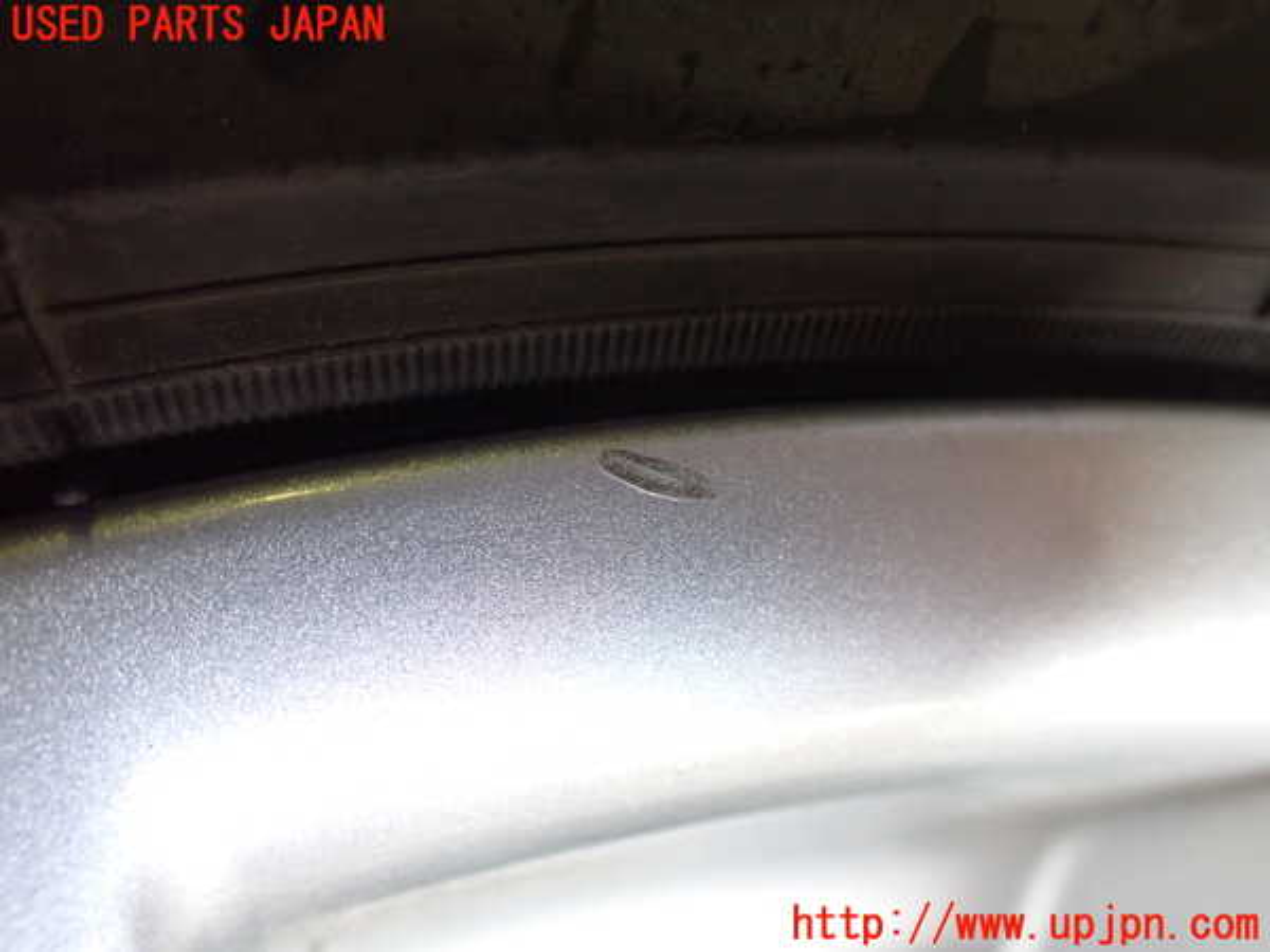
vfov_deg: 46.8
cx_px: 635
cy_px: 476
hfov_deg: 60.0
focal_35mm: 30
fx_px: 1101
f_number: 2.3
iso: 800
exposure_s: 1/80
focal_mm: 5.4
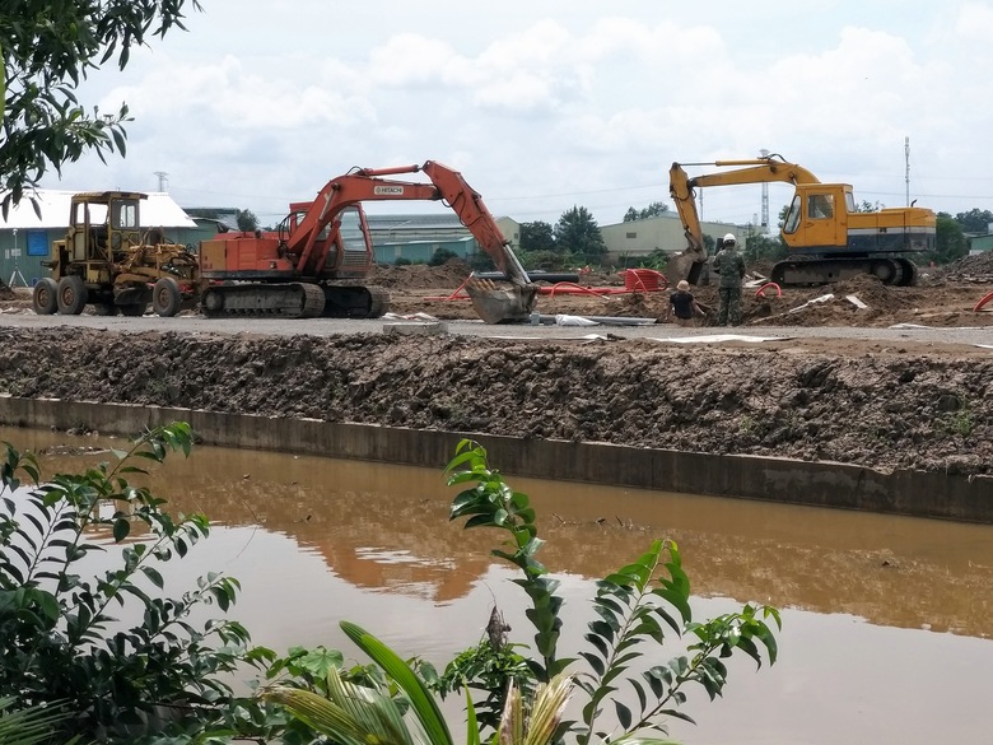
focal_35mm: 52
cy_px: 372
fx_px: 1492
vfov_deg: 28.0
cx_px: 496
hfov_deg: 36.8
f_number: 2.4
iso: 40
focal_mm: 5.54
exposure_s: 1/1020
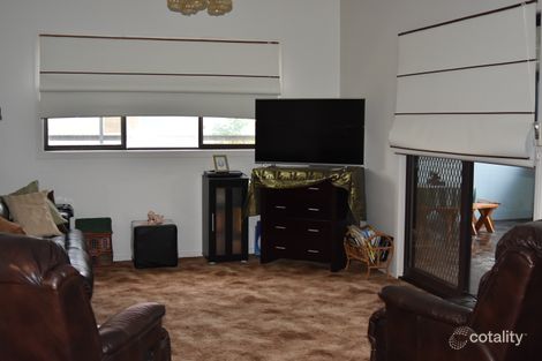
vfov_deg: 31.9
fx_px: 632
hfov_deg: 46.4
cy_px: 180
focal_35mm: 42
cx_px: 271
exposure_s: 1/60
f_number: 4
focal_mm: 28
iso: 800
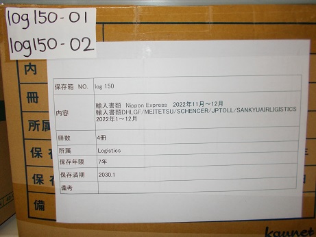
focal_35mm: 26
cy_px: 118
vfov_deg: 53.1
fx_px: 237
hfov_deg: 67.3
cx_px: 158
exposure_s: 1/25
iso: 200
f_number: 3.2
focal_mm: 4.6
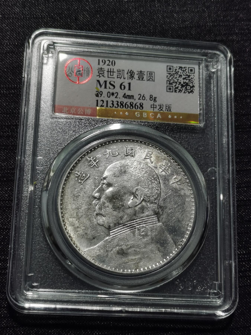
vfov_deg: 31.2
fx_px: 599
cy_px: 168
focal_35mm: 62
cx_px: 126
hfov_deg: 23.7
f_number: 1.8
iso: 50
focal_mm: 5.58
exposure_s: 1/139
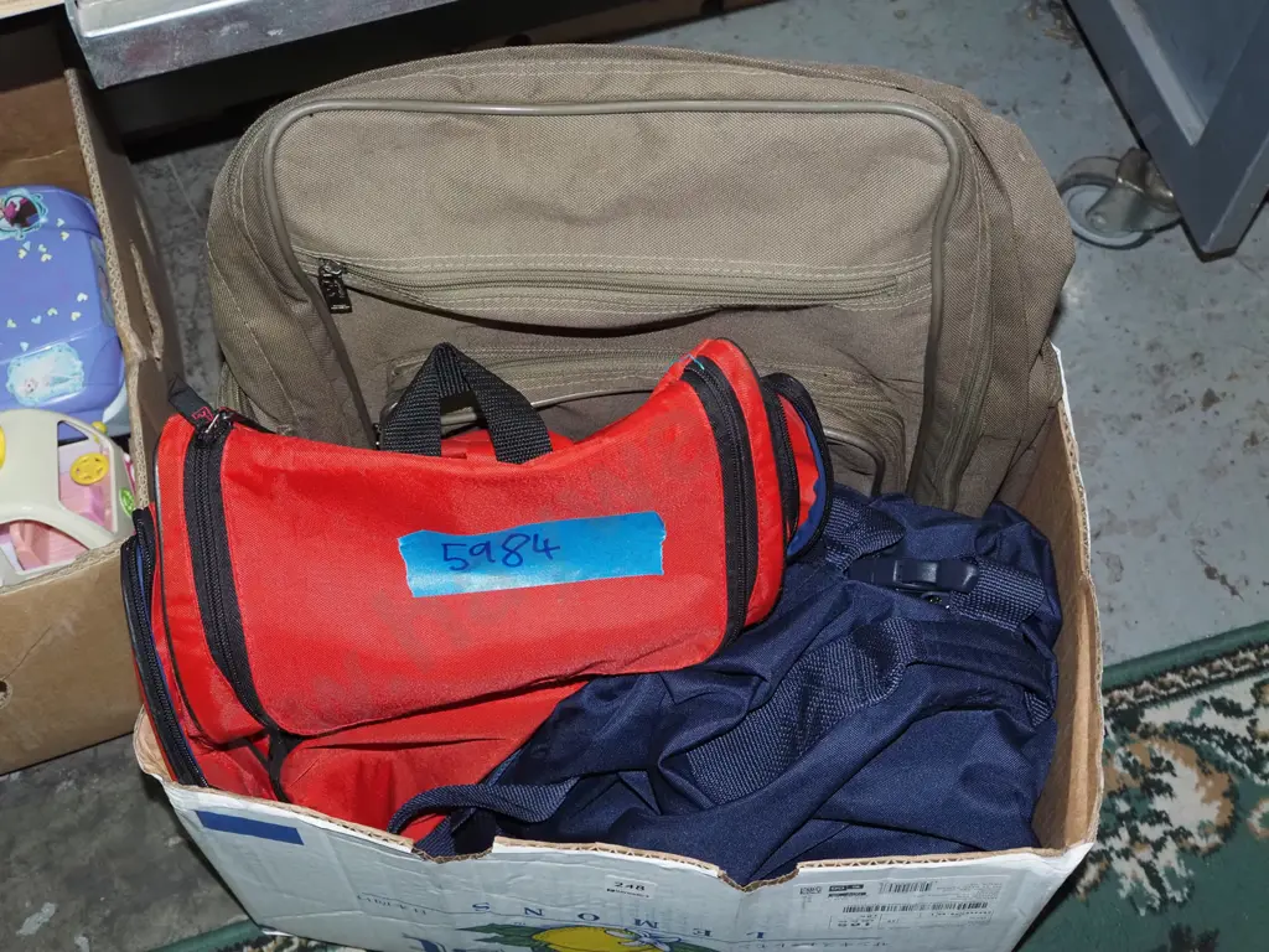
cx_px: 634
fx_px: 1686
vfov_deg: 31.5
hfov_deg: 41.2
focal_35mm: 46
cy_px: 476
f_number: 5.6
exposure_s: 1/160
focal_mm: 23
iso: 2500
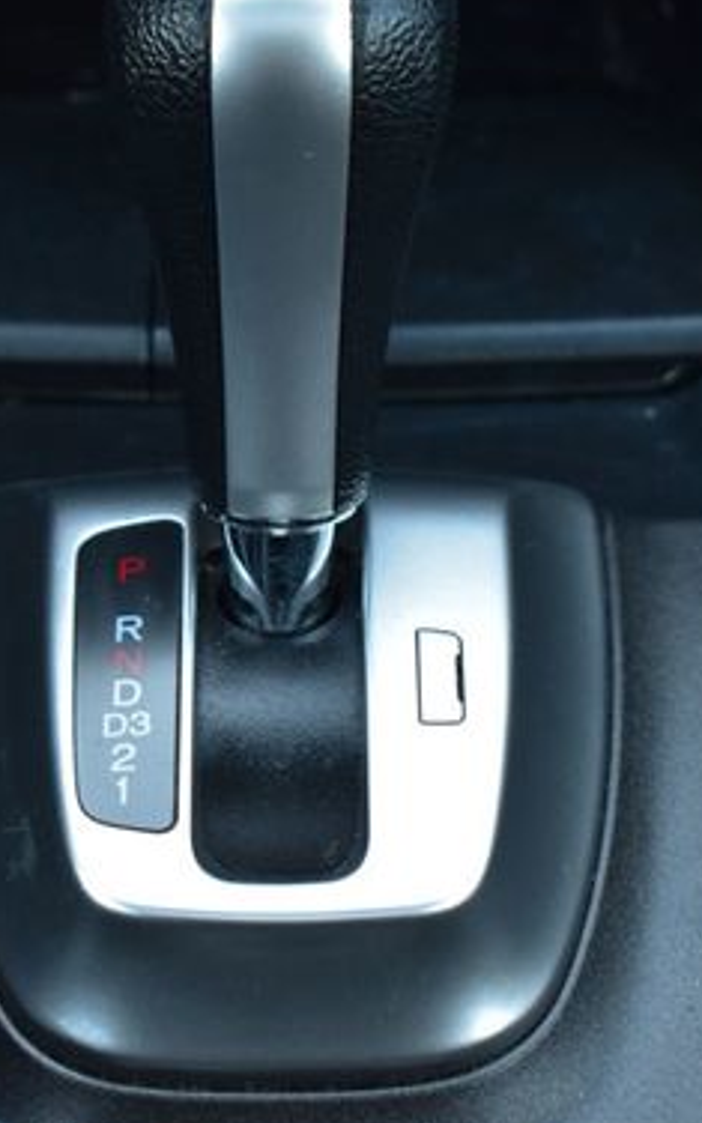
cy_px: 514
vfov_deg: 16.7
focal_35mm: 125
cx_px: 317
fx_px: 3826
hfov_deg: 10.5
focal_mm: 48
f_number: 5.3
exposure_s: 1/15
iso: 1600
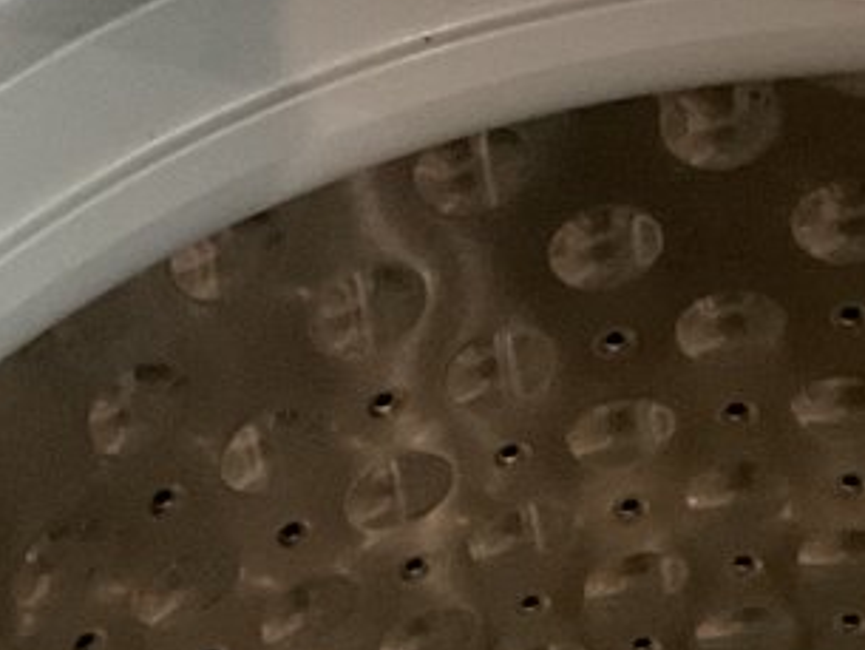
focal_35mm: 144
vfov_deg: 9.7
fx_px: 3600
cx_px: 937
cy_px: 1247
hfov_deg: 13.4
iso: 250
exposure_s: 1/40
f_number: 1.8
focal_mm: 3
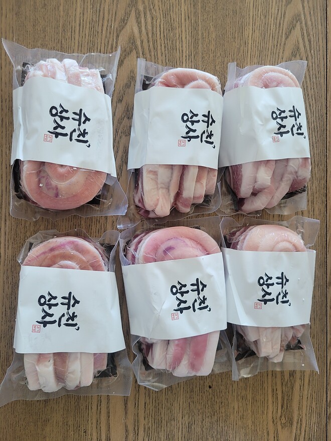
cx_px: 166
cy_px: 220
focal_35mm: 26
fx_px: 331
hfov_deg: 53.1
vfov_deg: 67.3
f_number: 1.8
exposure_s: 1/120
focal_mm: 5.4
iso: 200
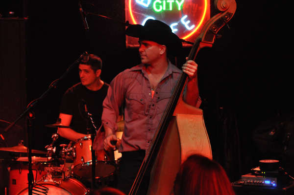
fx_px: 1004
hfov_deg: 16.7
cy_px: 98
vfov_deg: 11.1
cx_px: 147
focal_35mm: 123
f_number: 4.5
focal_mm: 82
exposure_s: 1/80
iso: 3200
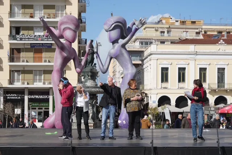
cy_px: 78
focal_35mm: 83
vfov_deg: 16.5
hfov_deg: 24.5
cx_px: 116
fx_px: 535
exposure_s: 1/200
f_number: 11
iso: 125
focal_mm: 83
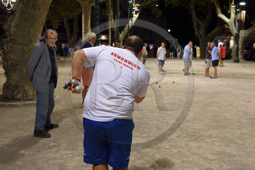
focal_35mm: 35
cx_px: 128
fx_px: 248
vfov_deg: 37.8
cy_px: 85
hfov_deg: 54.4
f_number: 8
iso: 1600
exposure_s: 1/60
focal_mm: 35
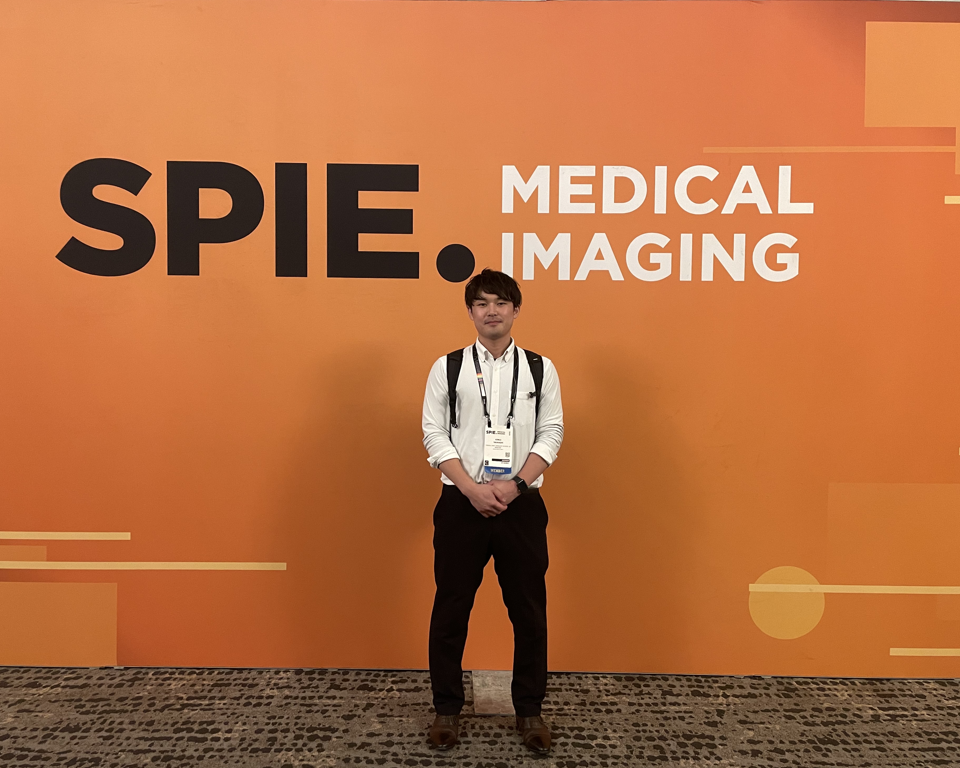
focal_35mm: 28
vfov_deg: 51.5
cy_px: 377
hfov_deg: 62.2
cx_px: 455
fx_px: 796
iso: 320
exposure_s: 1/60
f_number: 1.6
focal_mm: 4.2
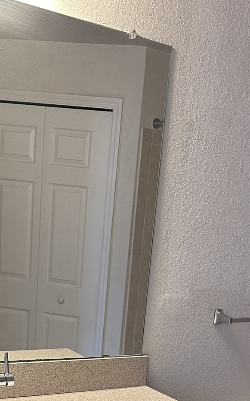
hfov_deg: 23.1
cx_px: 130
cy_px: 408
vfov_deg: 33.0
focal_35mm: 56
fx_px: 611
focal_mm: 6.86
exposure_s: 1/120
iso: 250
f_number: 1.78
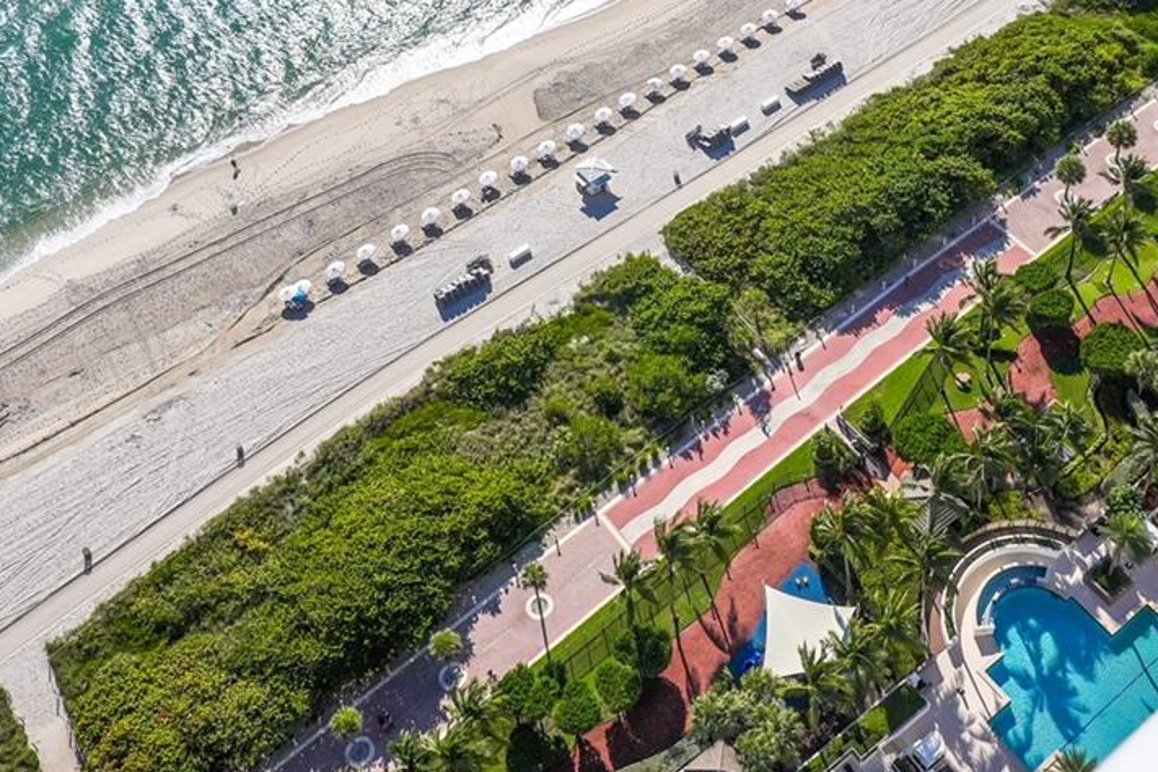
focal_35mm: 45
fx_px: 1447
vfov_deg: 28.5
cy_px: 49
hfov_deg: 43.2
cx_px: 731
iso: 250
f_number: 10
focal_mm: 20
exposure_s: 1/2500
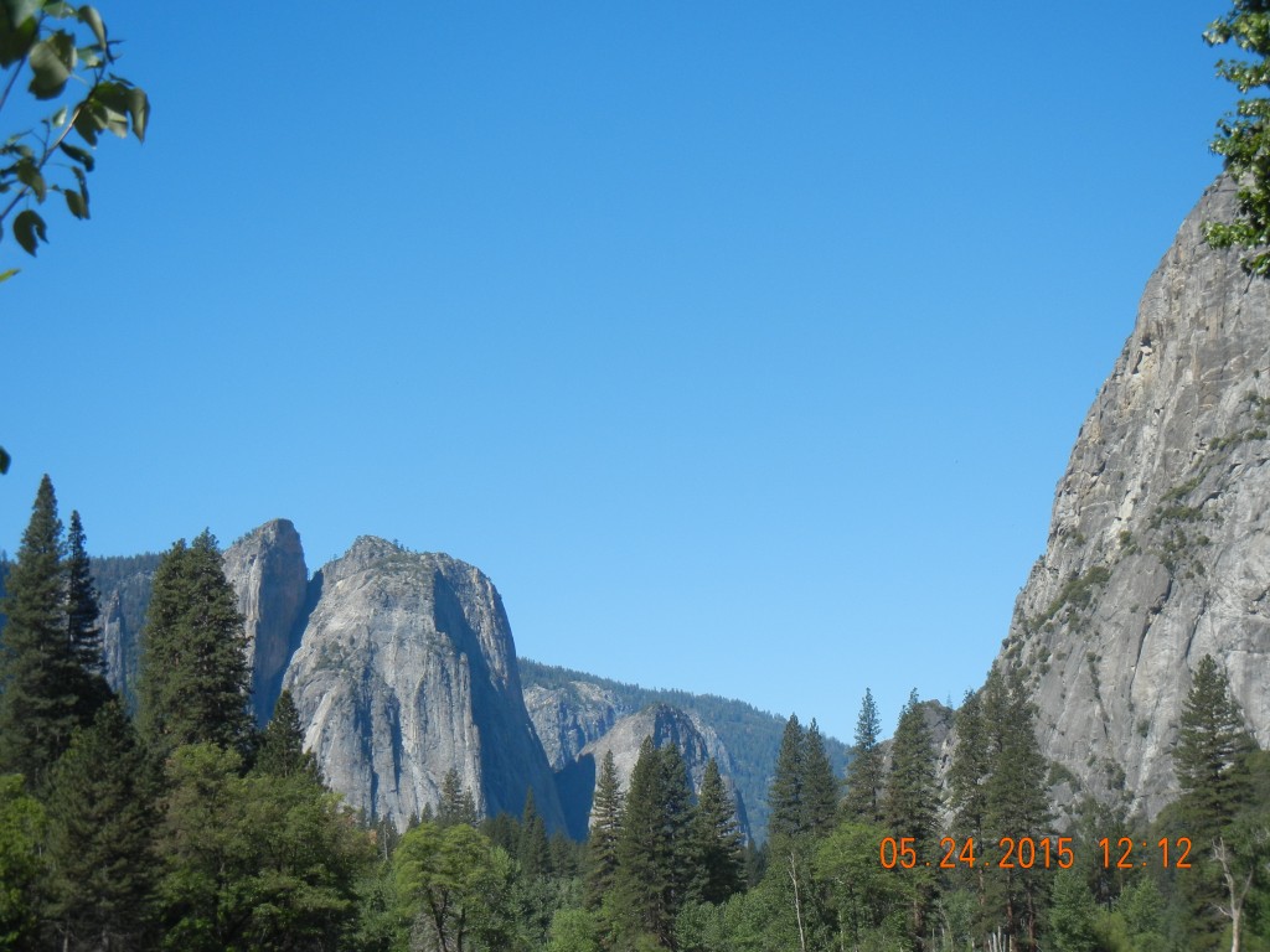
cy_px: 476
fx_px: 2495
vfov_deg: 21.6
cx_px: 635
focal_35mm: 68
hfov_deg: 28.6
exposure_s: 1/244
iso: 160
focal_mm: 12.2
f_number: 8.2
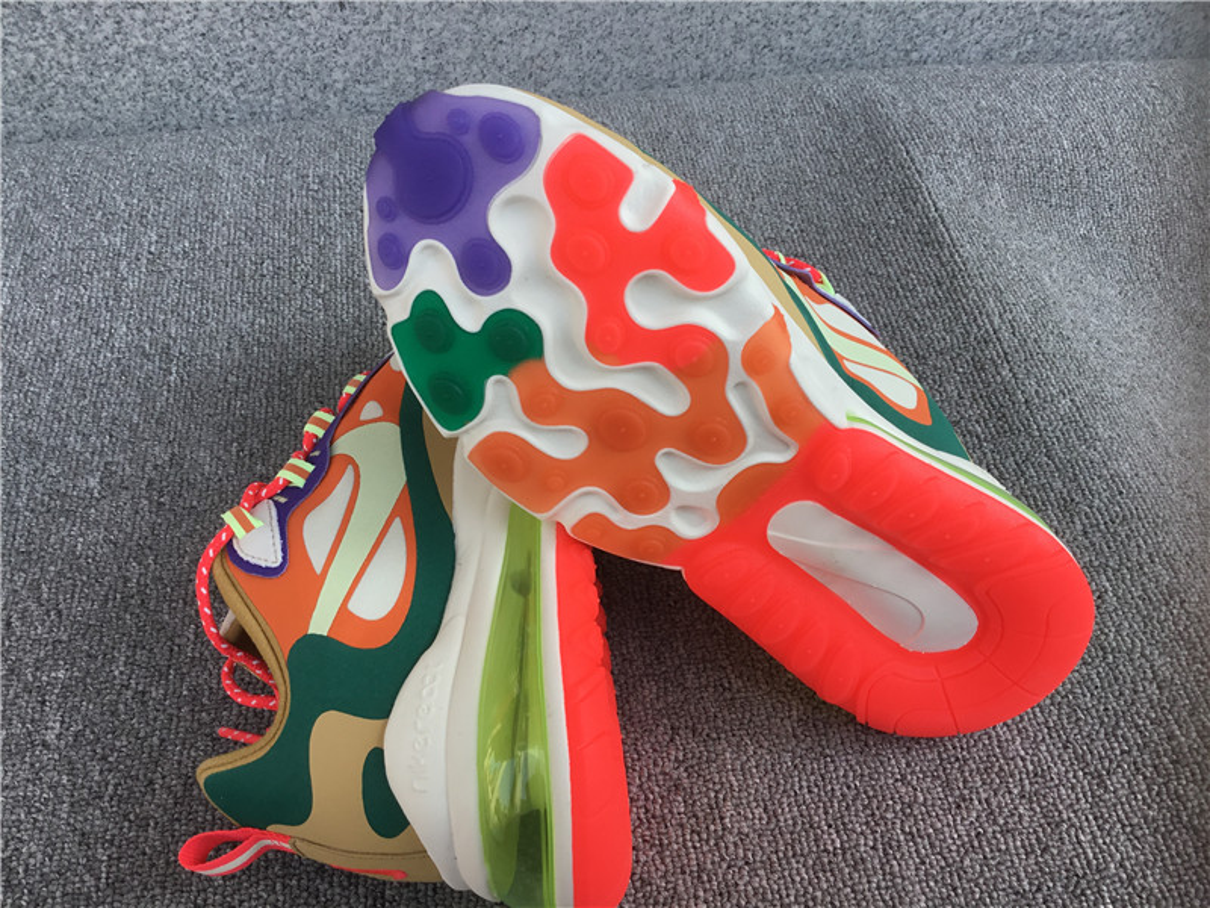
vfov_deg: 45.4
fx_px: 1084
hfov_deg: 58.4
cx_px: 605
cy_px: 454
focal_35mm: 31
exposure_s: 1/282
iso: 25
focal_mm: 3.3
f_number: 2.4
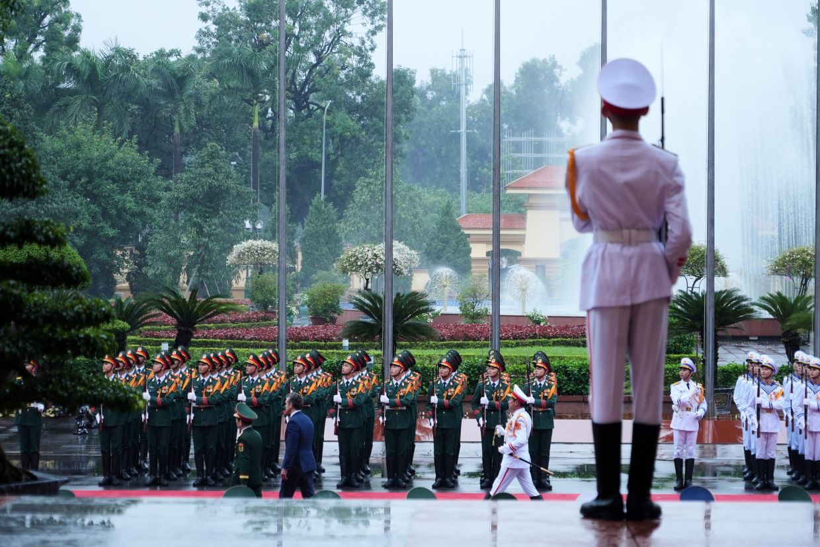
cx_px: 410
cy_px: 274
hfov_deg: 17.1
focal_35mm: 120
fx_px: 2734
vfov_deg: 11.4
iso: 800
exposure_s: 1/320
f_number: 6.3
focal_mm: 120
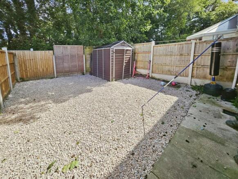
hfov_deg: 106.2
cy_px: 90
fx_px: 89
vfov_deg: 90.0
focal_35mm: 13
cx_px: 119
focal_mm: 1.7
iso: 32
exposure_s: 1/426
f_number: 2.2
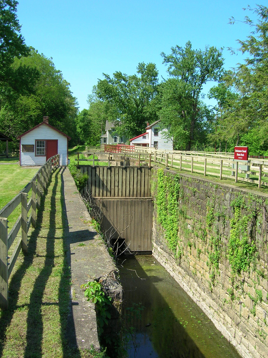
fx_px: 392
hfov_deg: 37.7
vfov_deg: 48.9
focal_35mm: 38
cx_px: 134
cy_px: 191
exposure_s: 1/202
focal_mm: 5.7
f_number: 4.9
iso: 50
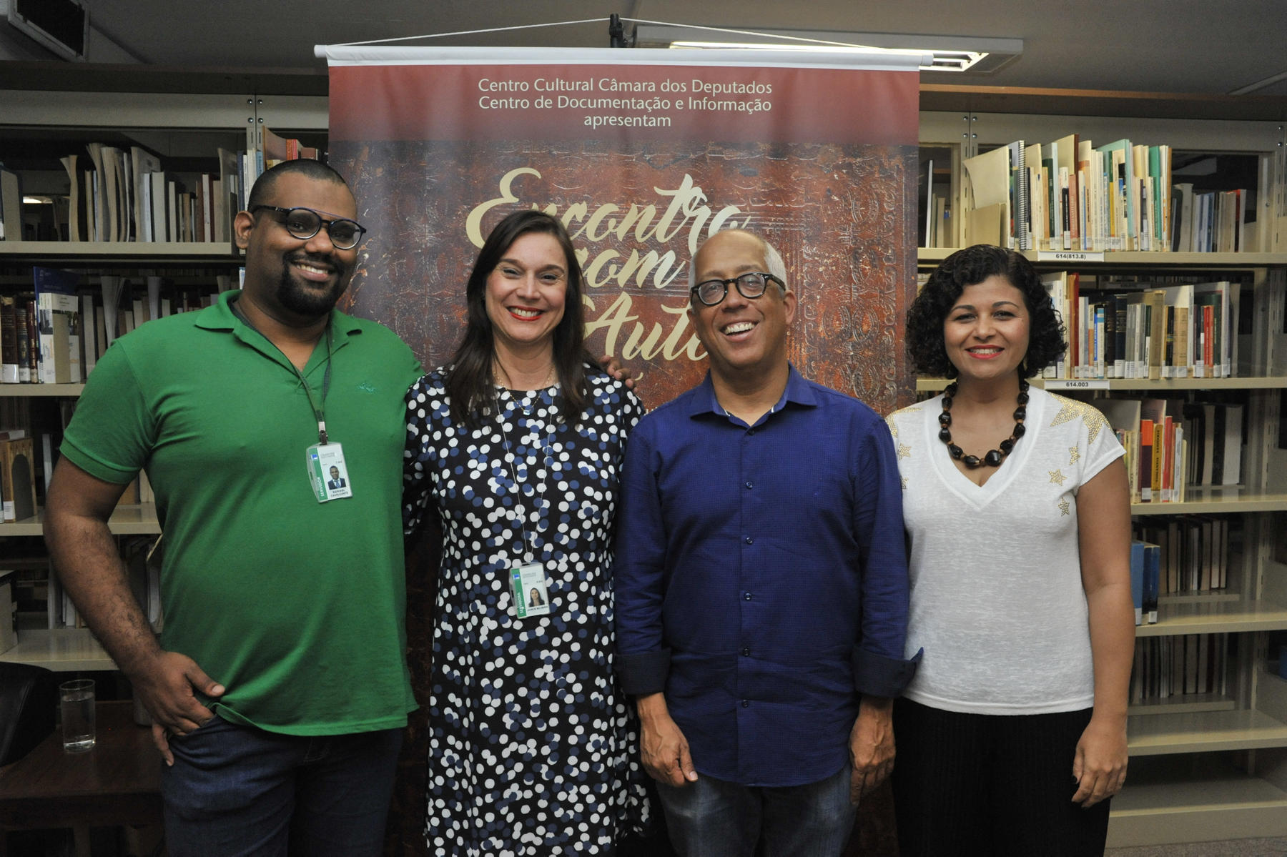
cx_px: 644
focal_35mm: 31
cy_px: 428
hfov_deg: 60.3
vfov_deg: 42.3
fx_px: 1108
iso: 2500
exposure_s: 1/160
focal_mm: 31
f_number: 10
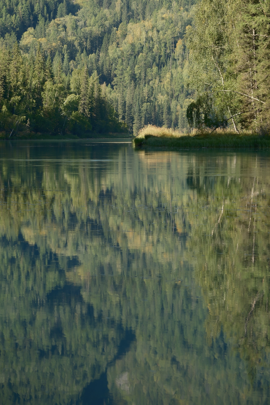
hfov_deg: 13.0
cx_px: 135
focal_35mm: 105
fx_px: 1181
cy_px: 202
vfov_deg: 19.5
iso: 250
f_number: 5.6
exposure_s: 1/280
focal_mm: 70
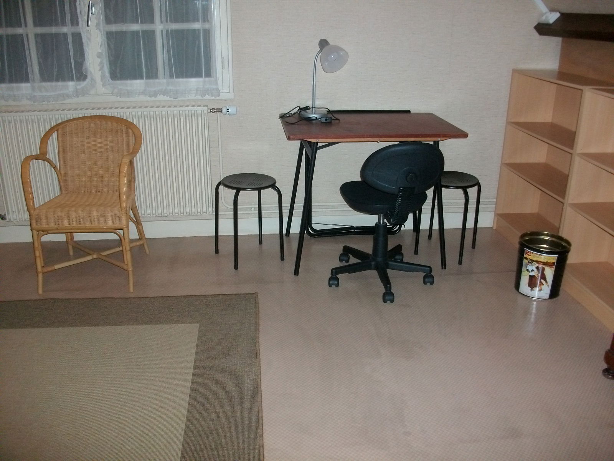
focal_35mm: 32
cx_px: 307
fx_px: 568
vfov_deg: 44.2
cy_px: 230
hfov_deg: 56.8
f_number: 2.9
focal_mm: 5.7
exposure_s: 1/40
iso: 204
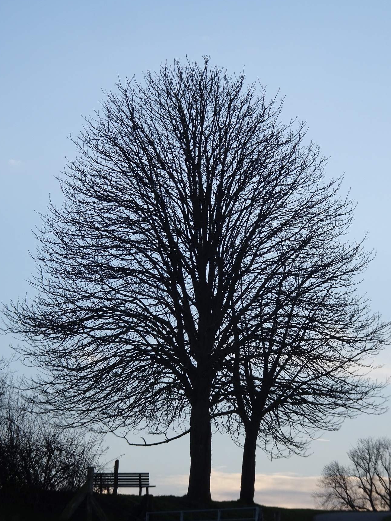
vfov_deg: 16.0
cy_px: 266
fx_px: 1852
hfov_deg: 12.0
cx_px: 198
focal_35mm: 123
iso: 80
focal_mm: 20.29
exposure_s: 1/125
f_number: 5.6
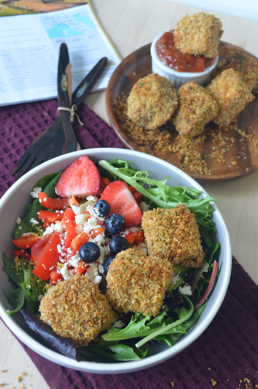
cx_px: 129
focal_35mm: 51
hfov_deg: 26.4
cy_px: 194
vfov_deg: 39.0
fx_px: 551
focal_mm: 34
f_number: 7.1
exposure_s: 1/60
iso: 400
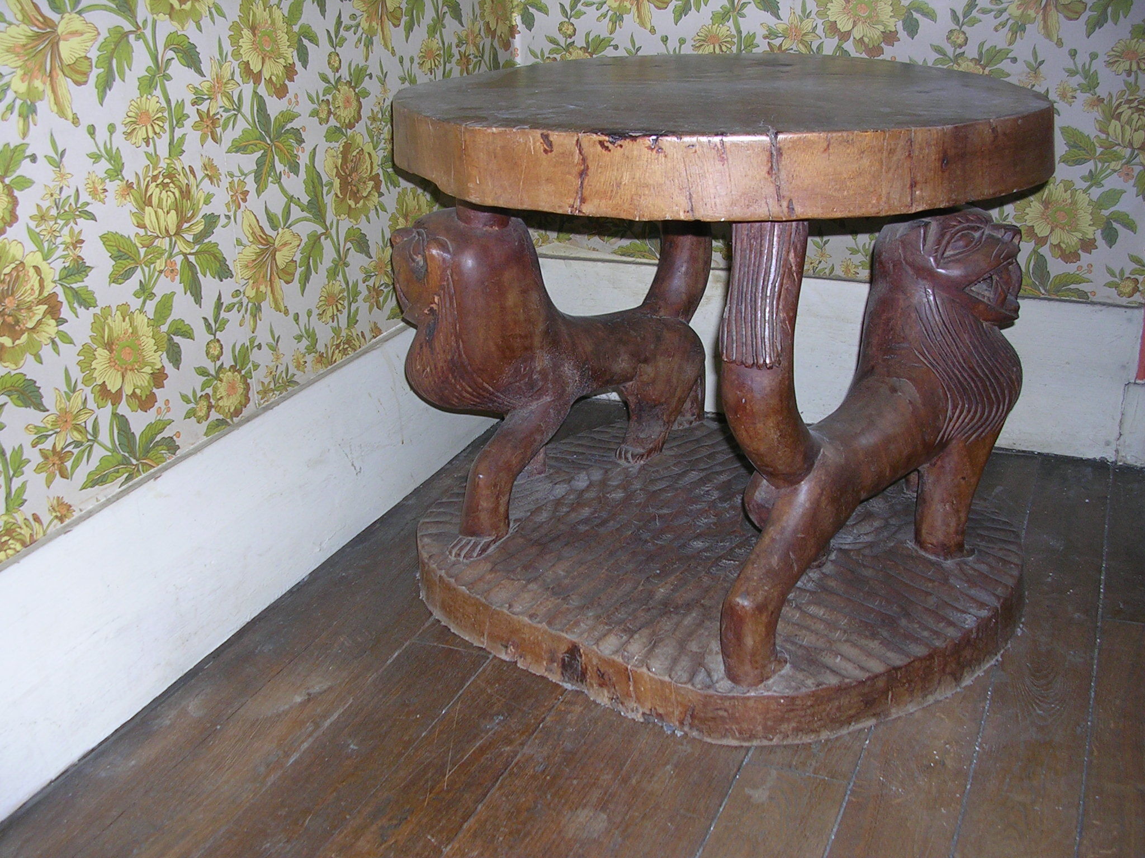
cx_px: 572
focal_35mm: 38
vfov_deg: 37.7
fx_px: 1257
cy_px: 429
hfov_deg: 49.0
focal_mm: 5.8
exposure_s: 1/60.1
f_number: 2.8
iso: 50
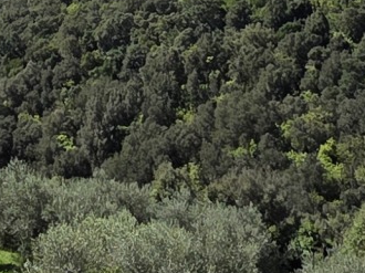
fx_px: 1064
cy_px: -193
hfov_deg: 19.3
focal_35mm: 101
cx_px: 96
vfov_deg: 13.4
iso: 40
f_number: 1.9
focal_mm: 2.2
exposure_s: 1/2404
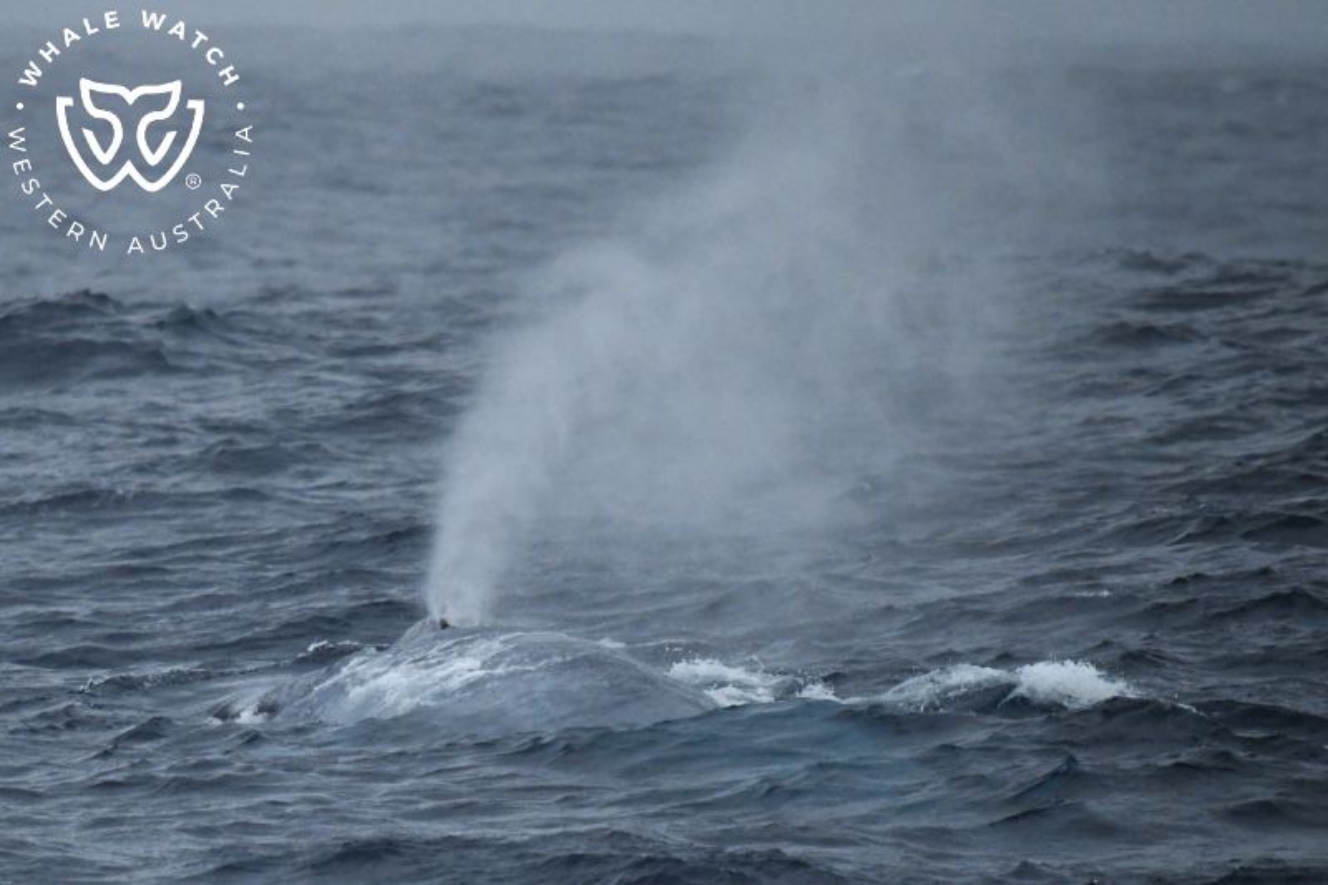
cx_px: 664
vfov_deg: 2.3
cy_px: 442
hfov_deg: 3.4
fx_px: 22127
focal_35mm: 600
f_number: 6.3
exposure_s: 1/8000
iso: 5000
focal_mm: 600
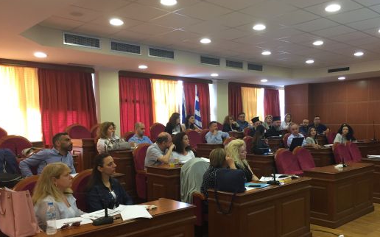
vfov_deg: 37.0
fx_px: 352
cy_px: 148
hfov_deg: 56.6
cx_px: 206
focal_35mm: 34
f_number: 2.2
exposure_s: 1/33
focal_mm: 4.15
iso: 160
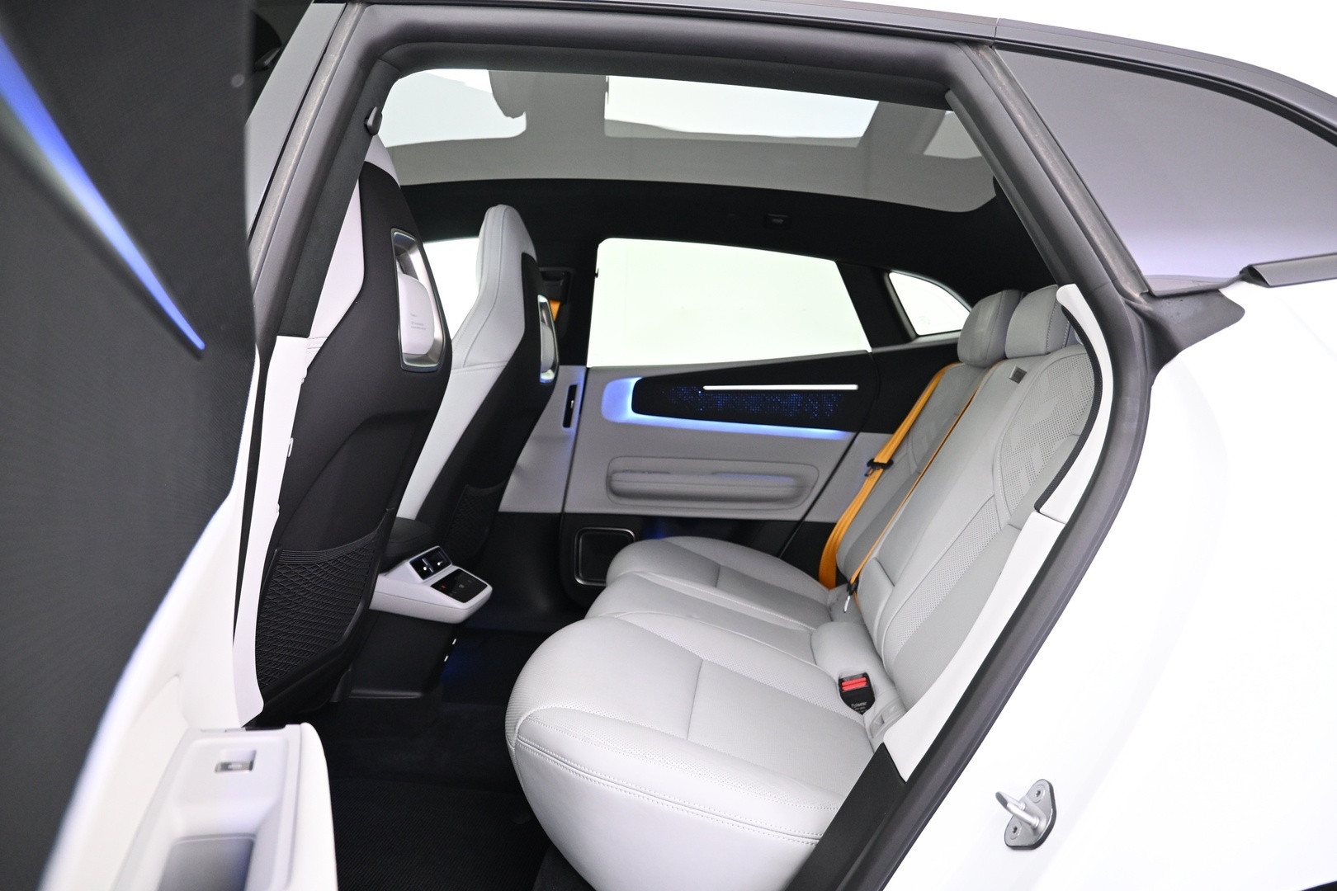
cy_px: 446
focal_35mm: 24
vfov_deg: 53.1
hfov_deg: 73.7
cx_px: 668
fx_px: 891
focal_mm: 16
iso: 1600
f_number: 3.5
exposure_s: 1/15
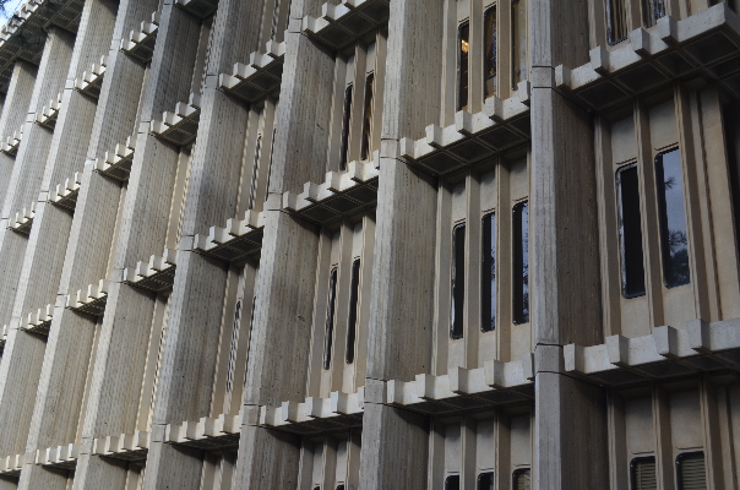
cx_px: 370
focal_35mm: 42
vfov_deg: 31.8
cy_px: 245
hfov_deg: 46.5
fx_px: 862
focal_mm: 28
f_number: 6.3
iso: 200
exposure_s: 1/160
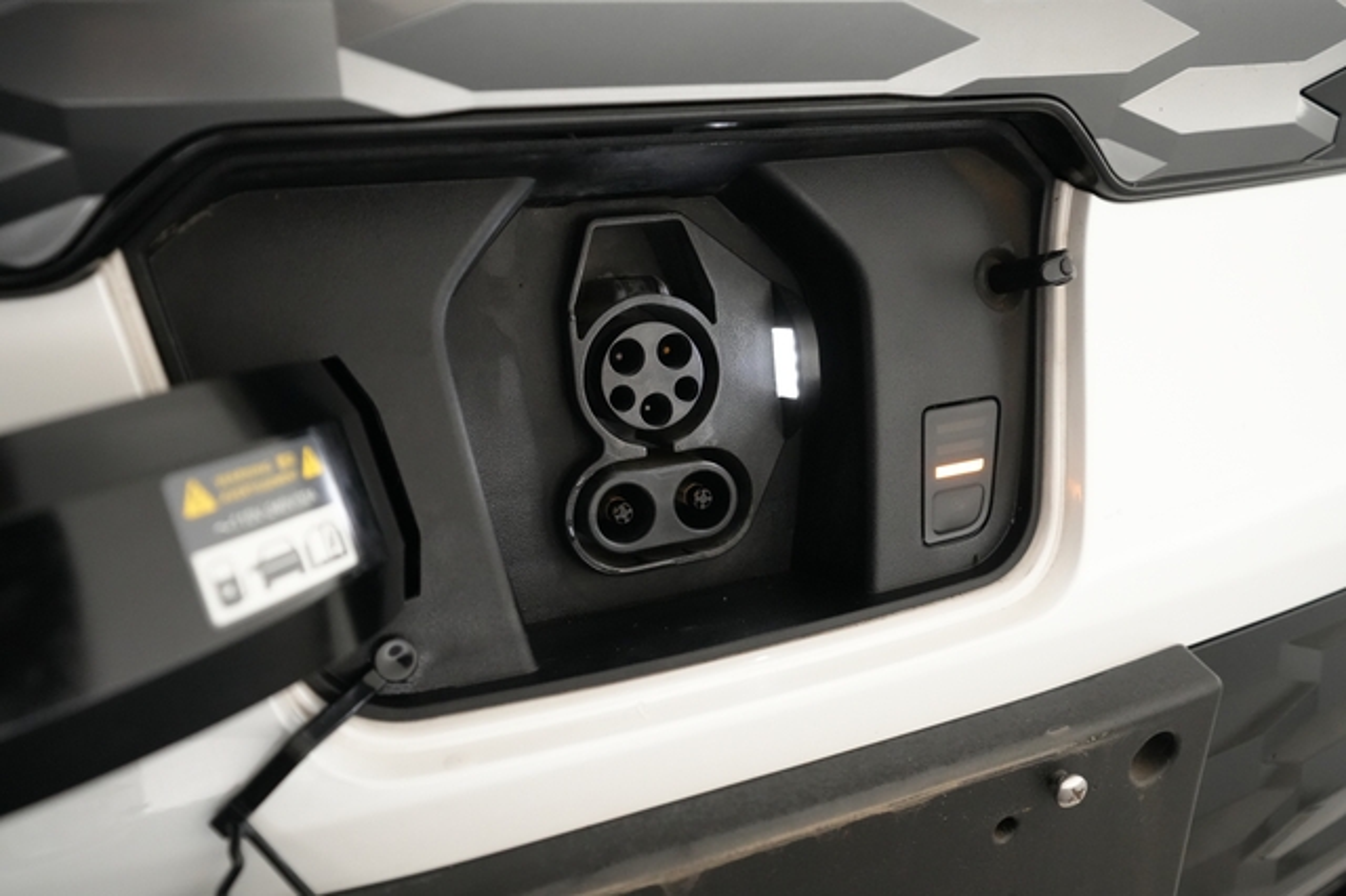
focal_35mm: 28
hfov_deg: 65.5
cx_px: 673
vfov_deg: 46.4
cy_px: 448
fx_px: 1046
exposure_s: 1/160
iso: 6400
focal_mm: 28
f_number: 4
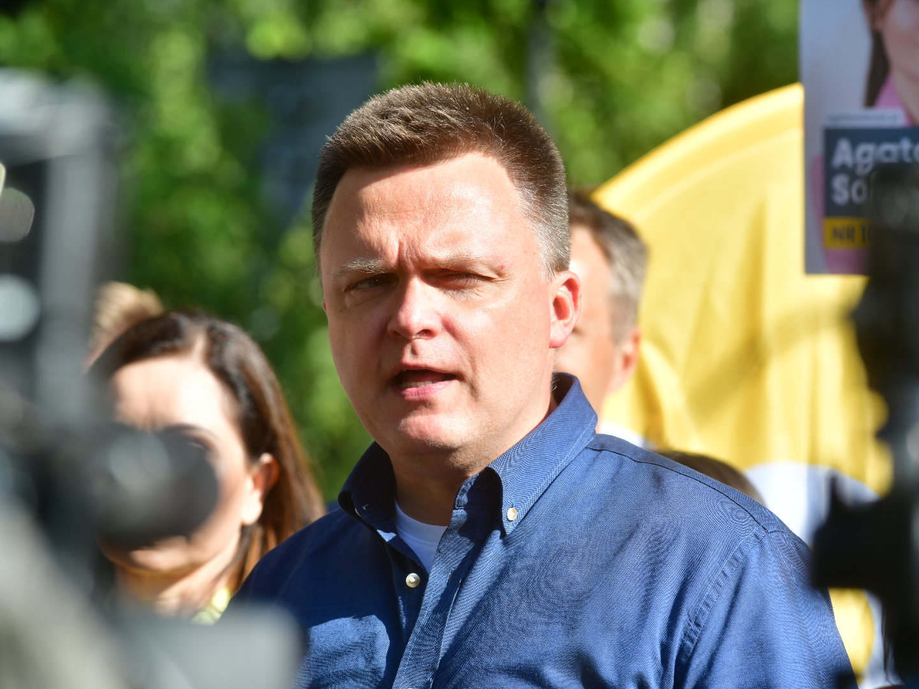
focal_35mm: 185
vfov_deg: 8.0
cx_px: 472
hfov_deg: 10.7
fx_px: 4911
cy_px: 346
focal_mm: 170
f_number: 7.1
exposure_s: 1/250
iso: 100
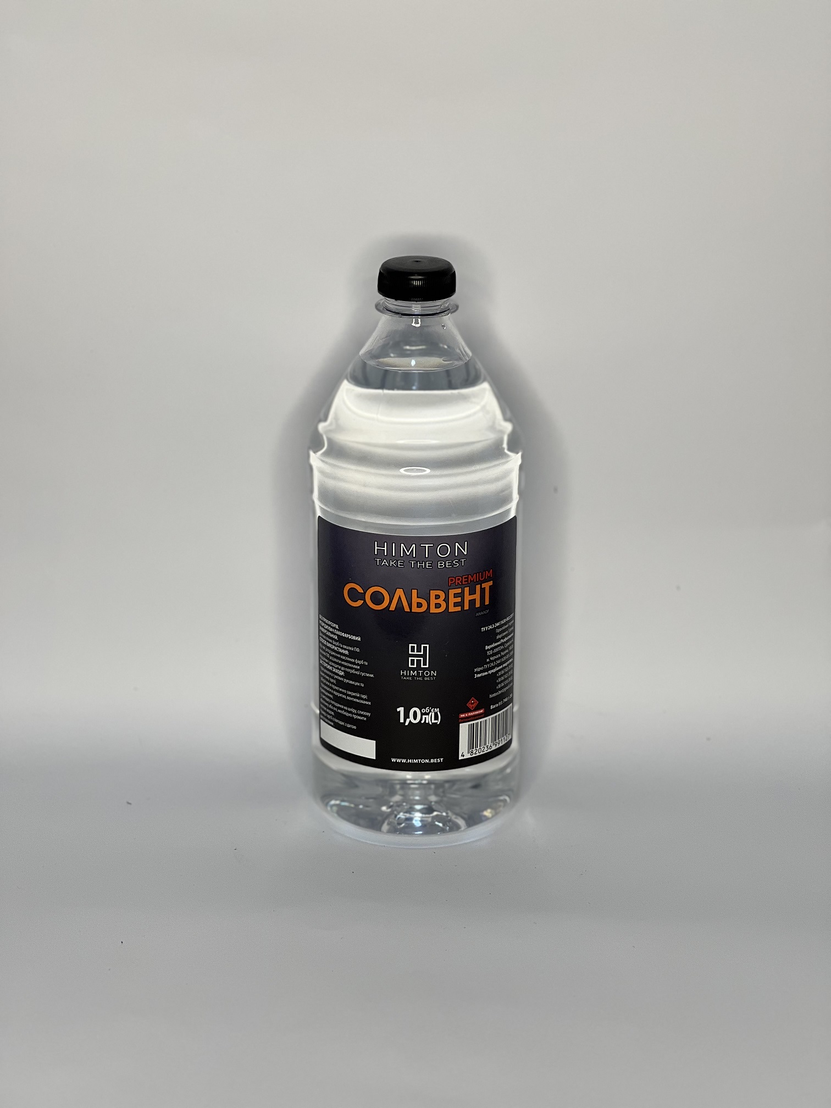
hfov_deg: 19.1
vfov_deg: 25.3
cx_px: 416
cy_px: 554
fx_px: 2465
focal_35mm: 77
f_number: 2.8
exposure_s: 1/100
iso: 64
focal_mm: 9
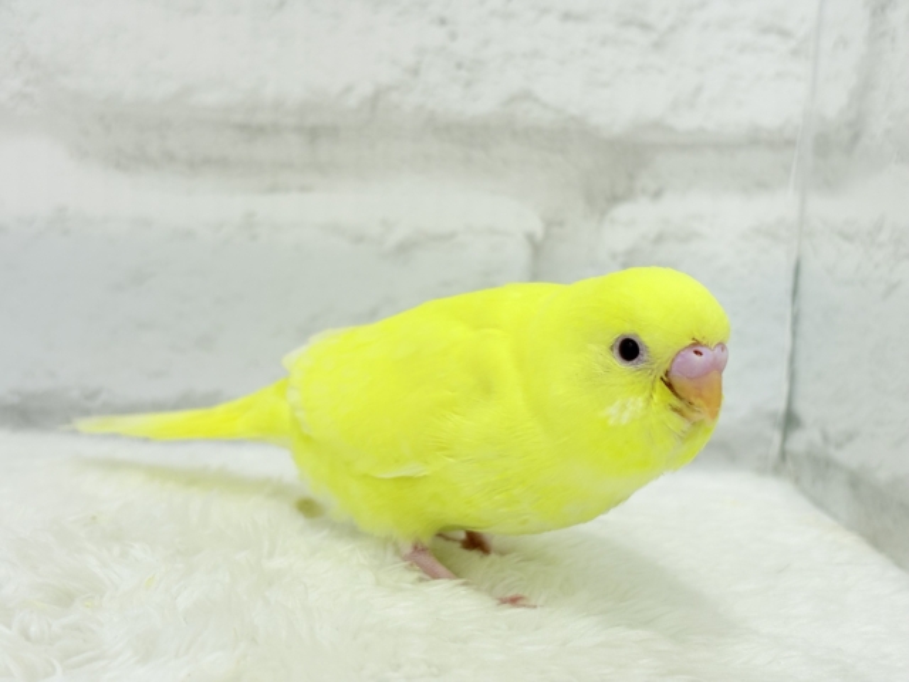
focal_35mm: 52
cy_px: 341
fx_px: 1365
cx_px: 454
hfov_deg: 36.8
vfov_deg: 28.0
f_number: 1.6
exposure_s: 1/50
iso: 32
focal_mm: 5.96
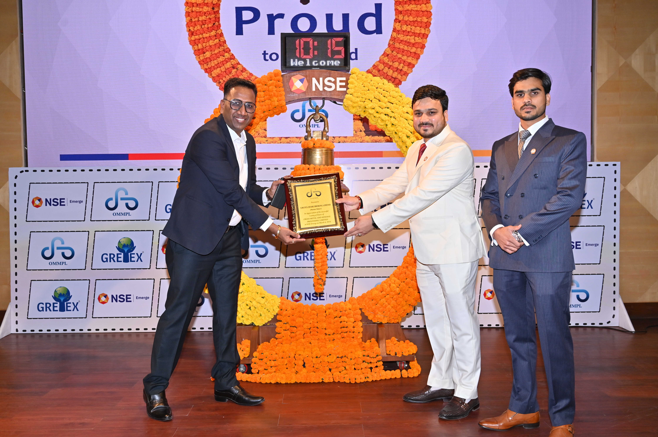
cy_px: 218
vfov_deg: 41.1
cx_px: 329
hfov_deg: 58.7
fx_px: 584
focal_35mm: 32
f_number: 5.6
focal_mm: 32
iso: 400
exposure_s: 1/160
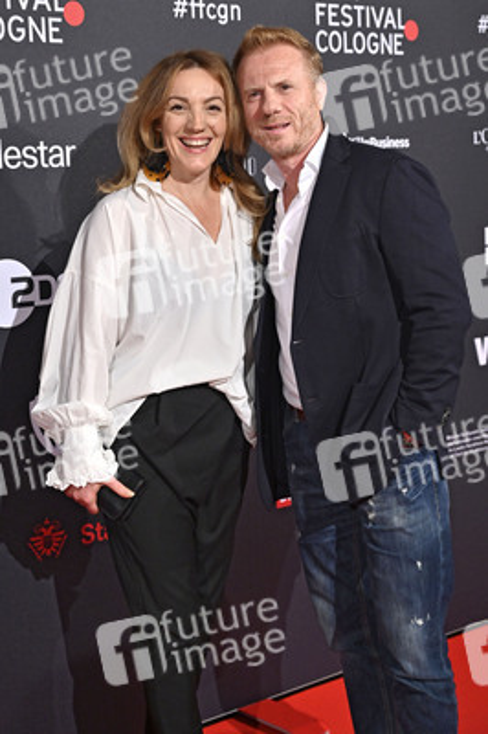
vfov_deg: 35.7
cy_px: 367
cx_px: 244
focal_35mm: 56
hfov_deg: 24.2
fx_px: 1141
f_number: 4
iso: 1000
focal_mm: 56
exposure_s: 1/200
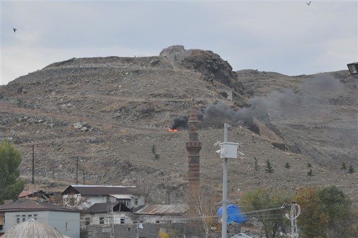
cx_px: 179
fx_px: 1565
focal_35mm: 158
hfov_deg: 13.1
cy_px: 119
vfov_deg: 8.7
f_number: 13
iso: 1600
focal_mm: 105
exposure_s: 1/640
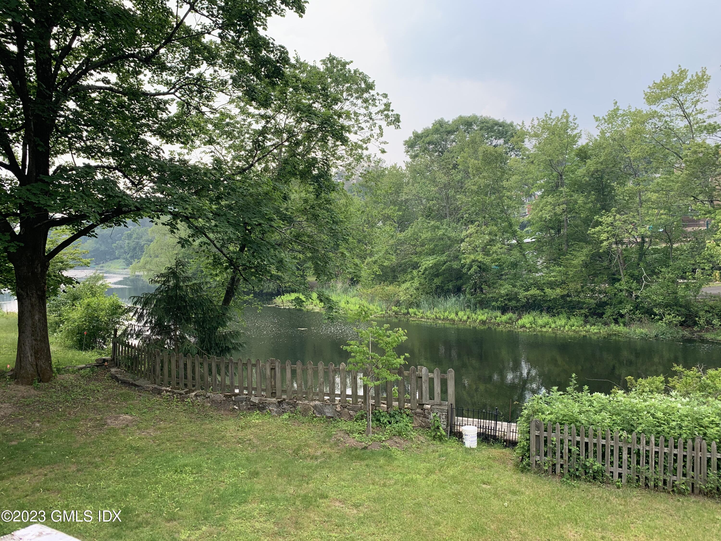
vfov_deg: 53.1
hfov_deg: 67.3
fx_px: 542
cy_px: 270
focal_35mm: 26
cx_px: 360
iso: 25
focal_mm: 4.25
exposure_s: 1/478
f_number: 1.8
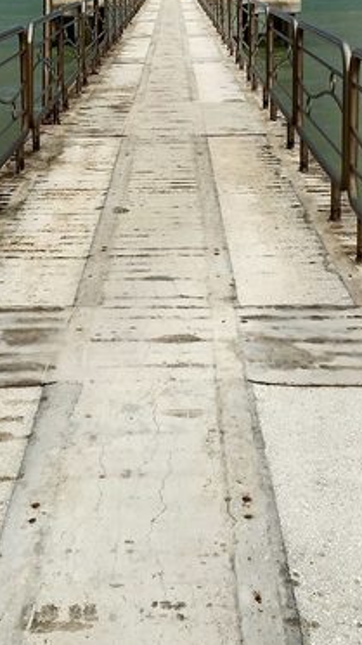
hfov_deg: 23.5
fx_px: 871
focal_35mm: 51
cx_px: 152
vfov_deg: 39.1
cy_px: 134
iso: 32
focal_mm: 4.15
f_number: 2.2
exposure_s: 1/942
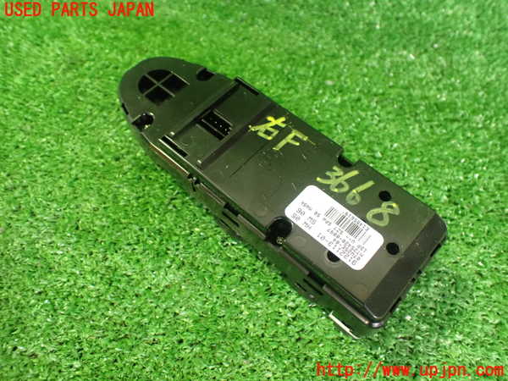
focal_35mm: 30
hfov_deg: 60.0
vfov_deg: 46.8
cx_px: 254
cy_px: 190
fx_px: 440
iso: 1250
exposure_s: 1/30
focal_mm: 5.4
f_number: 2.3
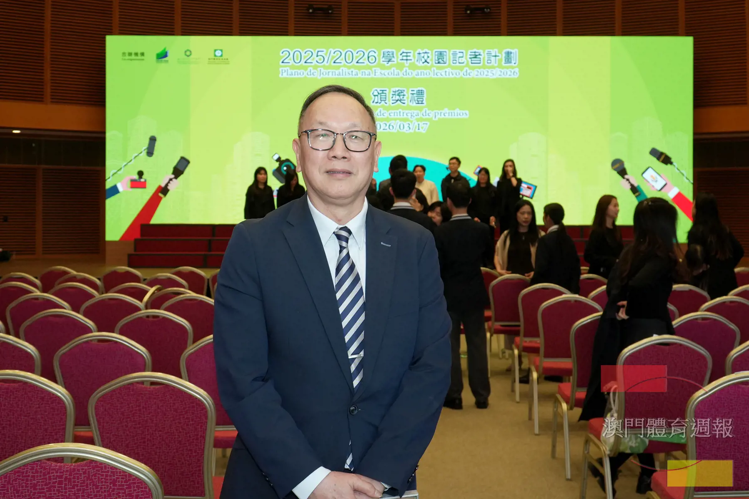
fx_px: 780
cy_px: 250
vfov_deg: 35.5
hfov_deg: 51.3
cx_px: 374
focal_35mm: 38
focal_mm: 25
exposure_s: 1/160
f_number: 5
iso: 1250
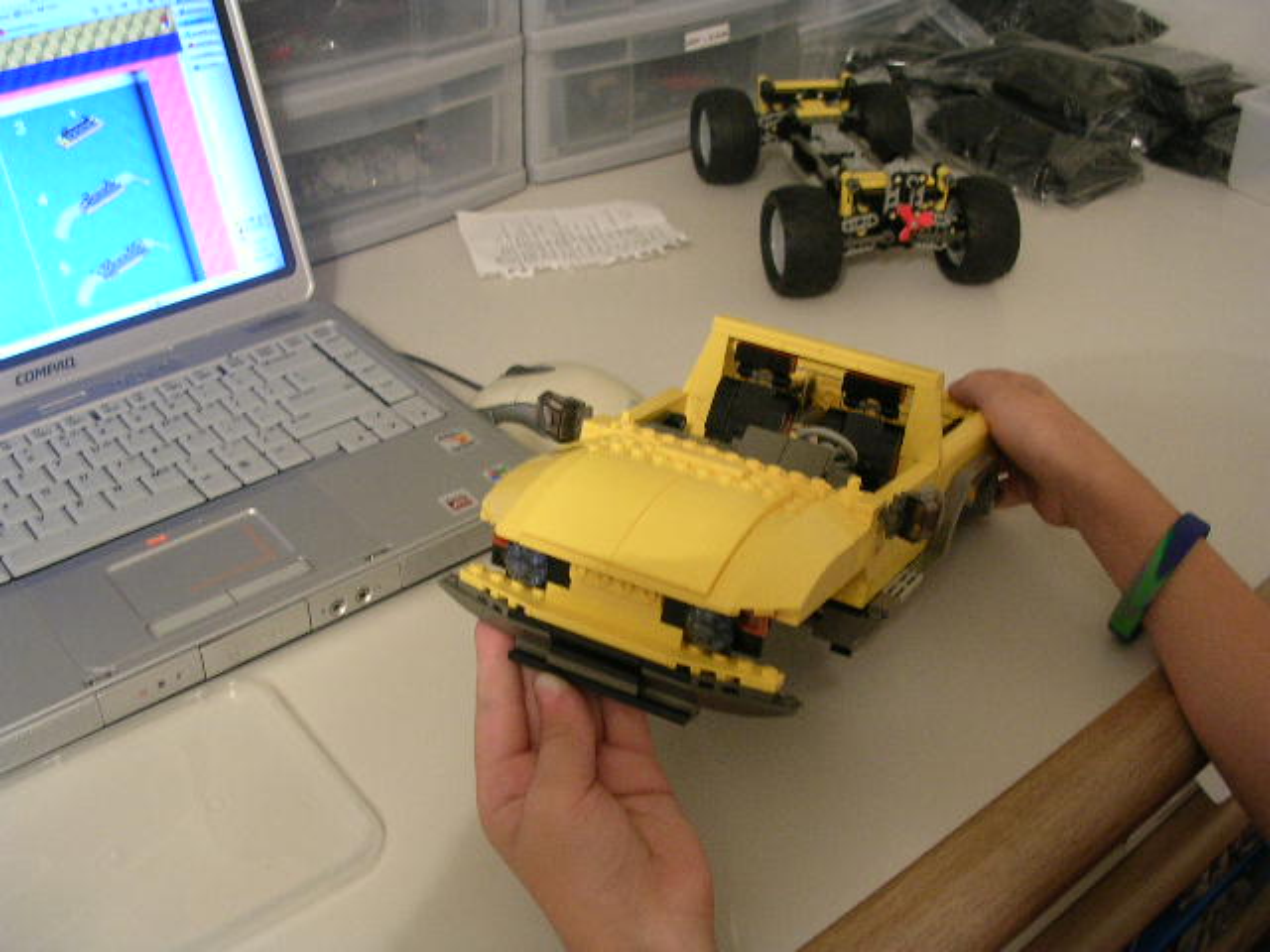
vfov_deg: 37.7
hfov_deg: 49.0
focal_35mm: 38
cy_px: 476
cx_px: 635
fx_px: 1394
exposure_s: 1/5.7
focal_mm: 5.8
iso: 85
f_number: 2.8
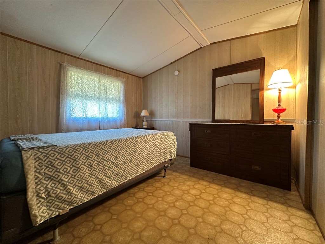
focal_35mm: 14
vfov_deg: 85.7
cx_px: 162
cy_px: 122
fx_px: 131
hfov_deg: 102.1
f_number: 2.2
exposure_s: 1/60
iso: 400
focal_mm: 2.22
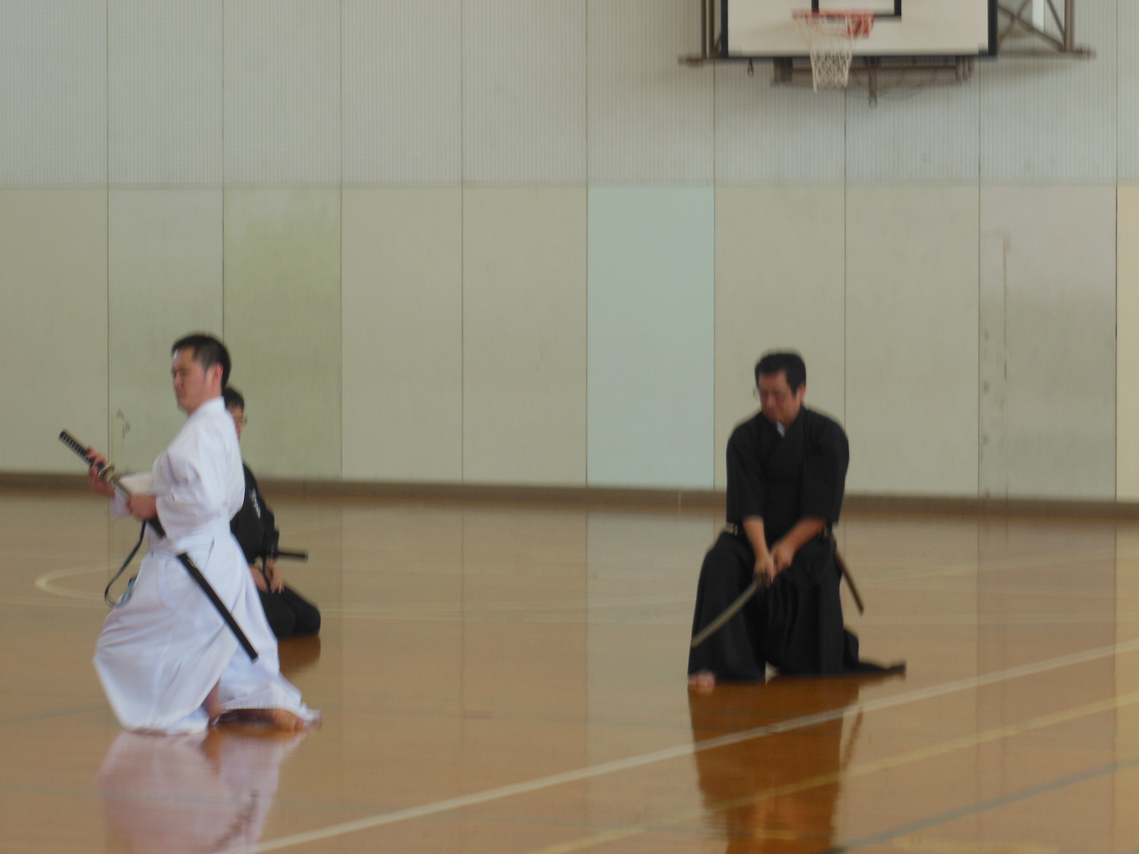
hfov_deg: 13.8
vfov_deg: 10.4
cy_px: 427
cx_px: 570
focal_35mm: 143
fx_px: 4705
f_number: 5.8
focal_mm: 25.5
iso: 125
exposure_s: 1/40
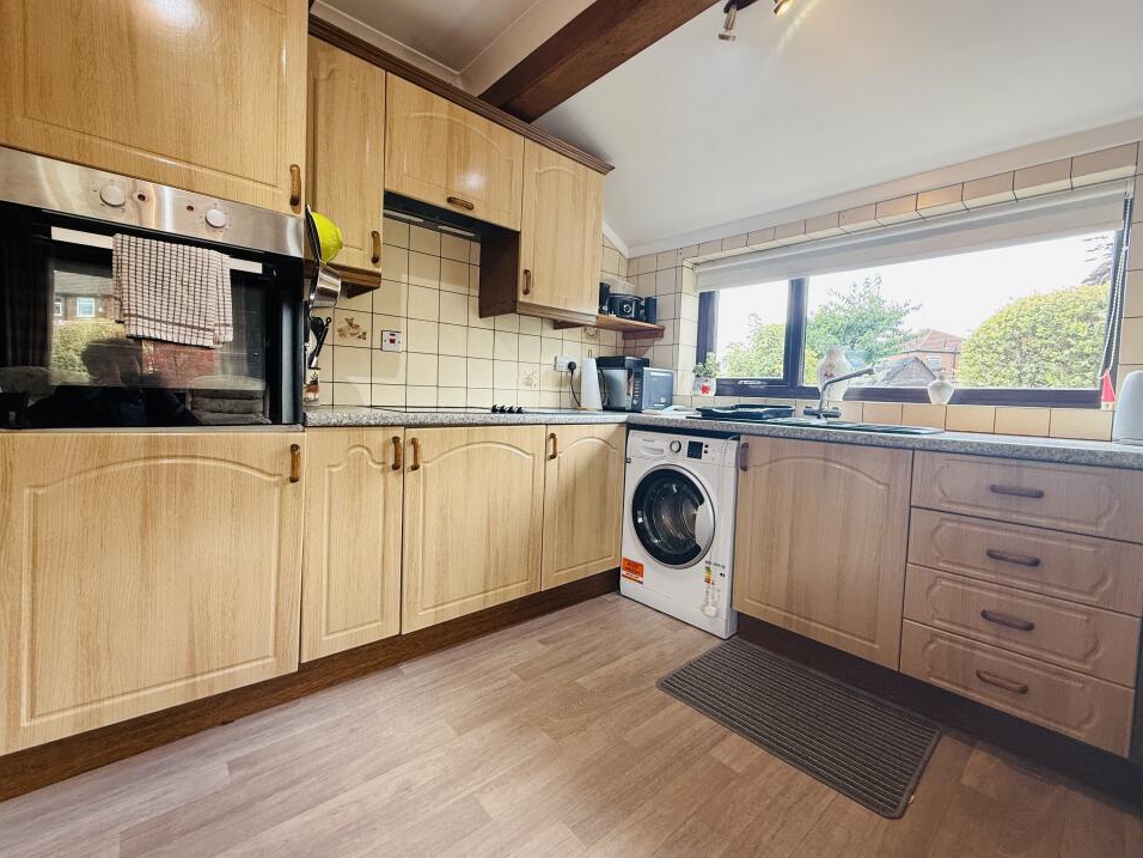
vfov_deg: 81.7
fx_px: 495
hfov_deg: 98.1
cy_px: 420
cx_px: 597
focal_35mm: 15
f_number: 2.2
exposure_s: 1/100
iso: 125
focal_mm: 2.22
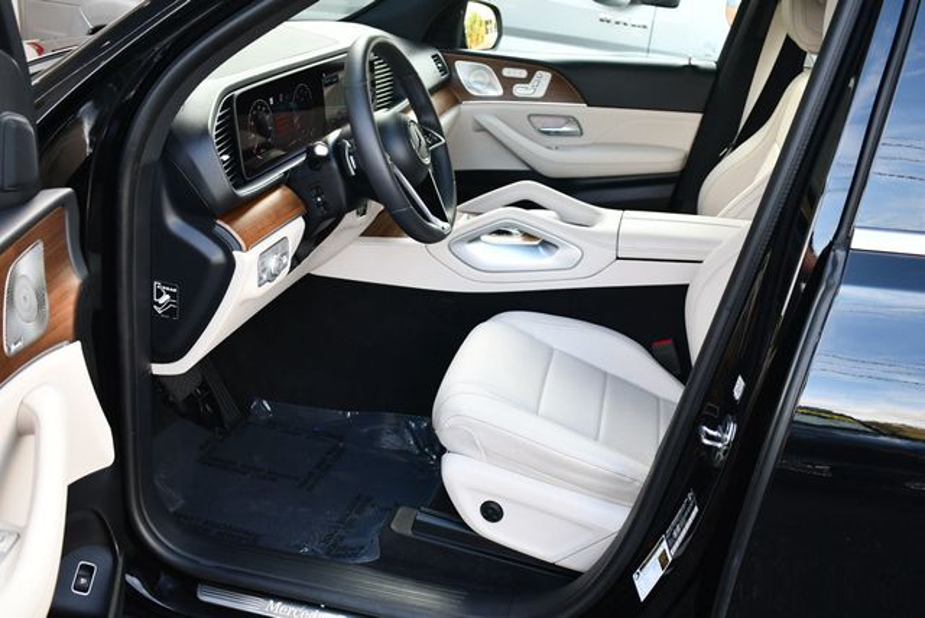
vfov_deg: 36.9
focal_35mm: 36
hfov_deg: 53.1
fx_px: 926
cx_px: 462
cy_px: 309
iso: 450
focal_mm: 18
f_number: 3.5
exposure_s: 1/250
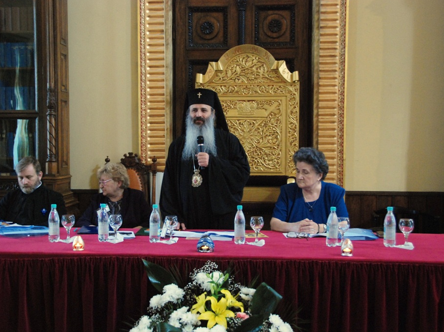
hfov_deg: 36.8
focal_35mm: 52
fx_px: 667
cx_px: 203
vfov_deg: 28.0
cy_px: 166
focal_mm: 32
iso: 1600
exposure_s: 1/50
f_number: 4.2
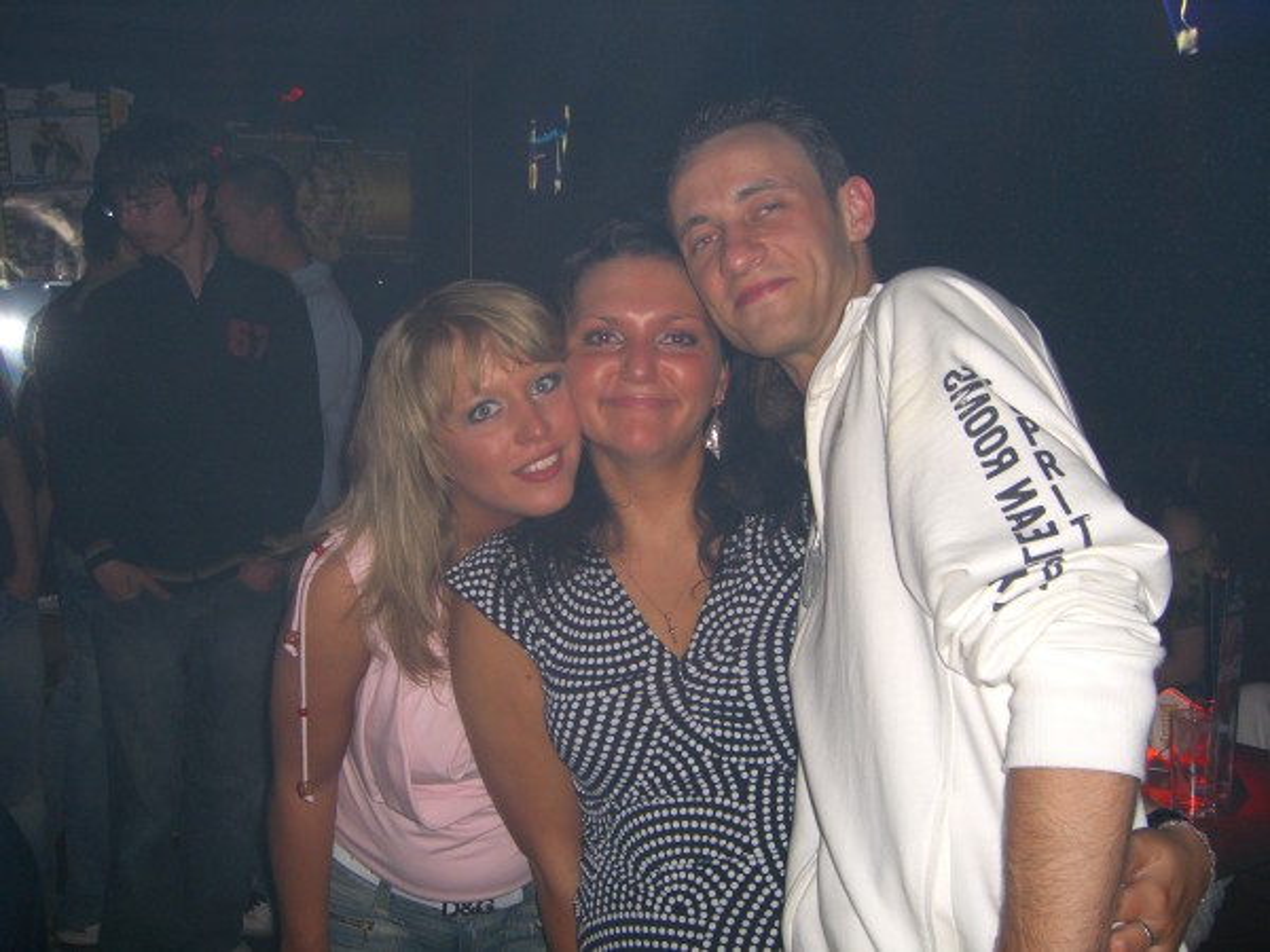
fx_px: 1394
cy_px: 476
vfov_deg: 37.7
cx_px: 635
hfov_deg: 49.0
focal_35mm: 38
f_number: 2.8
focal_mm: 7.9
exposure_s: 1/60
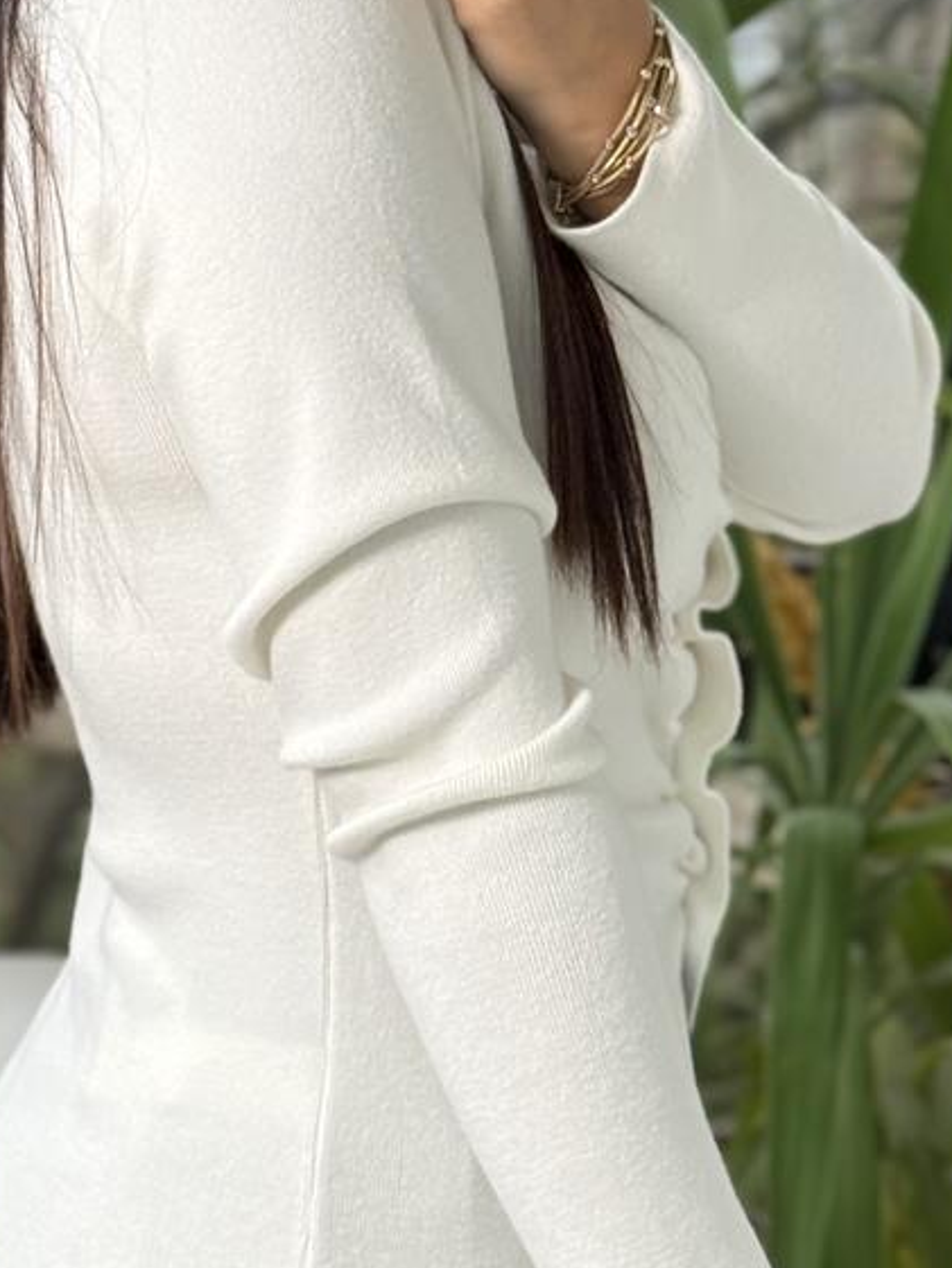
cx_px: 416
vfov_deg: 17.3
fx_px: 4179
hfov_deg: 13.0
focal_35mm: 114
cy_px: 550
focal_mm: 6.76
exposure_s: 1/254
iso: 80
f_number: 1.78
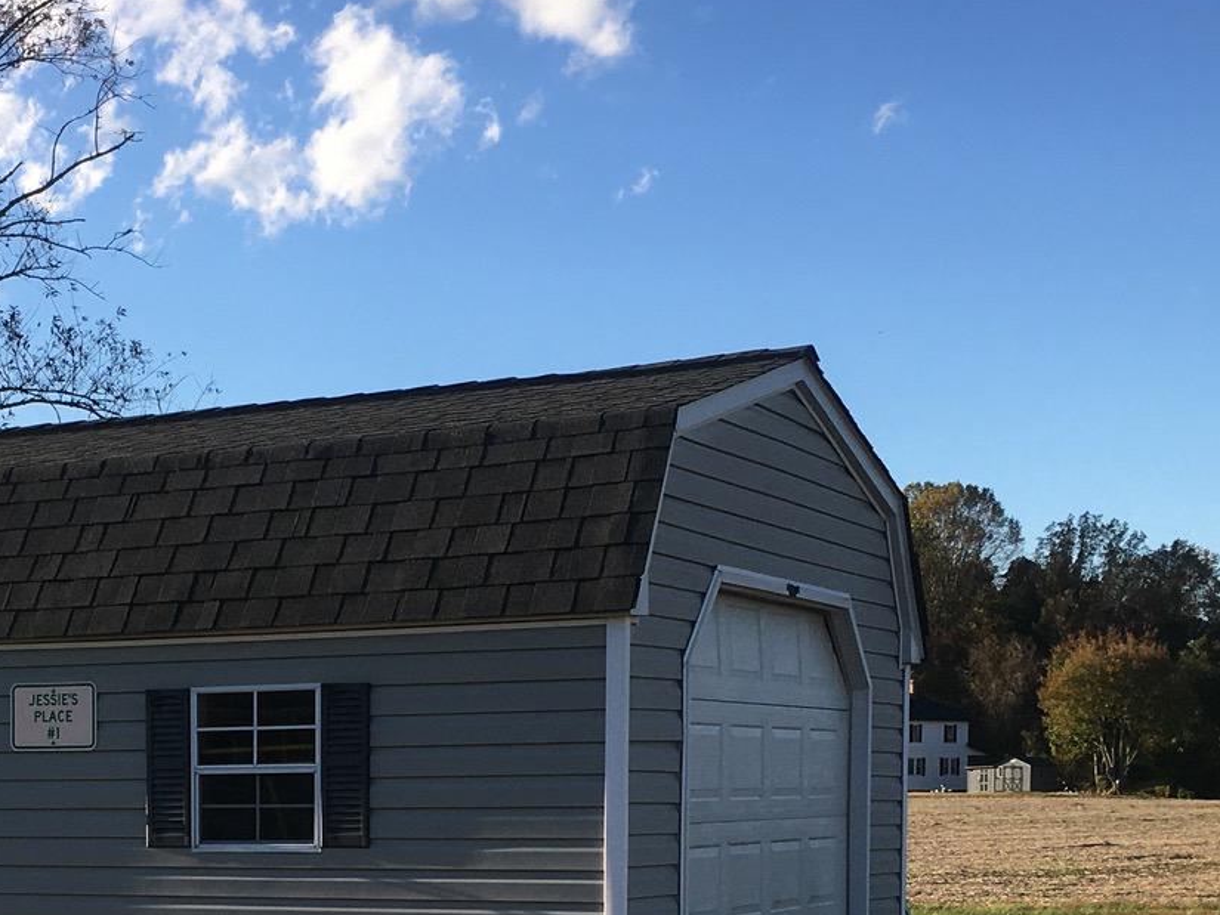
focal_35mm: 72
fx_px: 2538
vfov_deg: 19.7
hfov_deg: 26.4
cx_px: 204
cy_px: 955
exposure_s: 1/1040
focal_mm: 4.15
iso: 25
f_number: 2.2
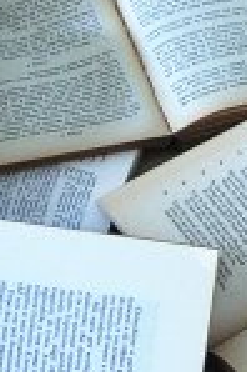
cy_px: 75
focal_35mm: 226
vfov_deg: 9.1
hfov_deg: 6.0
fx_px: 2331
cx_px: 339
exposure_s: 1/2.6
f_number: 4
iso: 400
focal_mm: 10.6
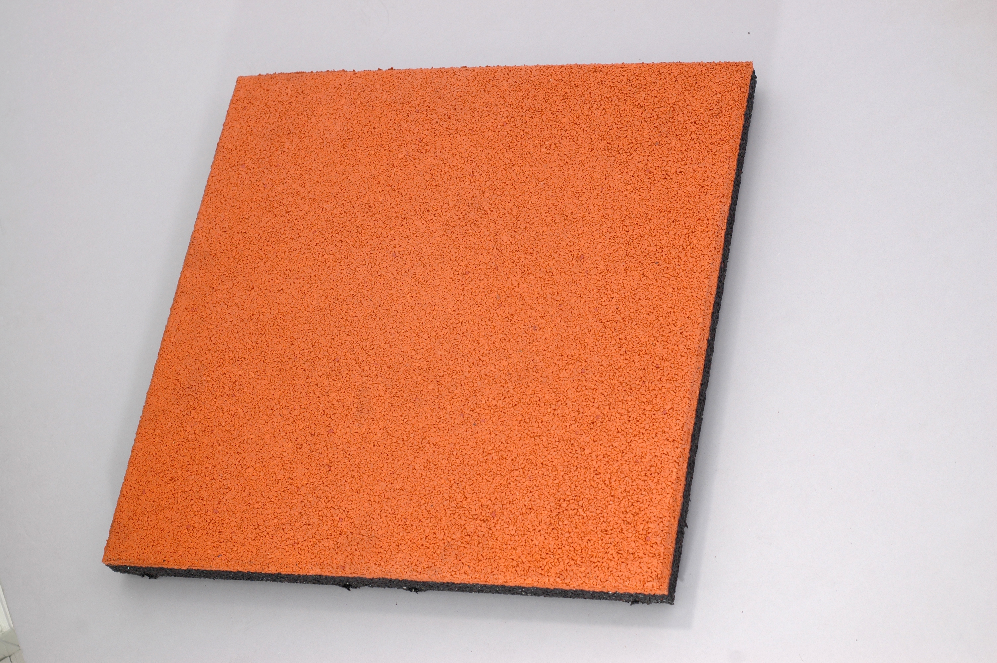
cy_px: 332
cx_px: 498
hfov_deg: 27.0
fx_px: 2075
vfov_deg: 18.1
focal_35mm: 75
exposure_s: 1/40
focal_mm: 50
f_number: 7.1
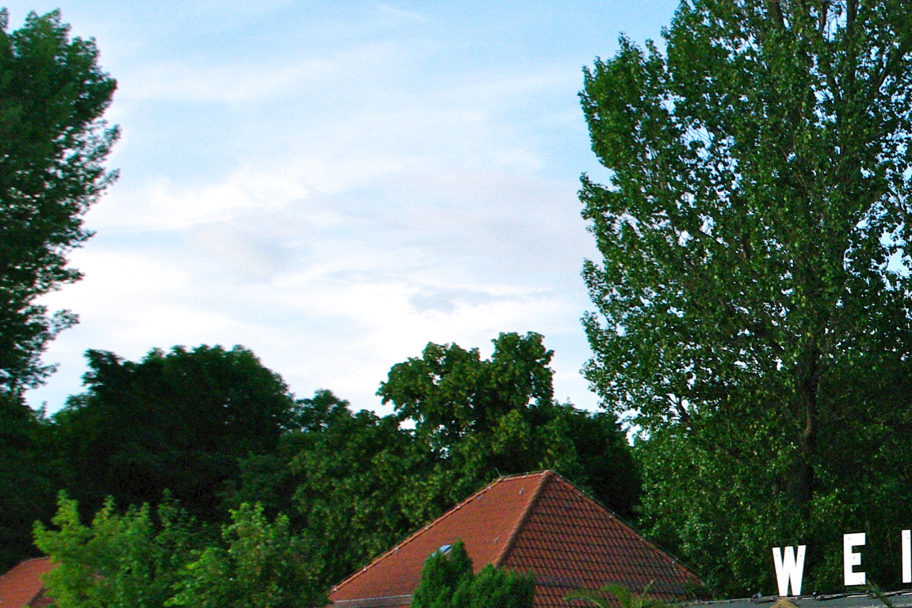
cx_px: 1122
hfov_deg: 21.9
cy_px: 535
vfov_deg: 15.8
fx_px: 2162
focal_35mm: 85
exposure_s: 1/500
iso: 1600
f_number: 9.5
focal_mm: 21.25
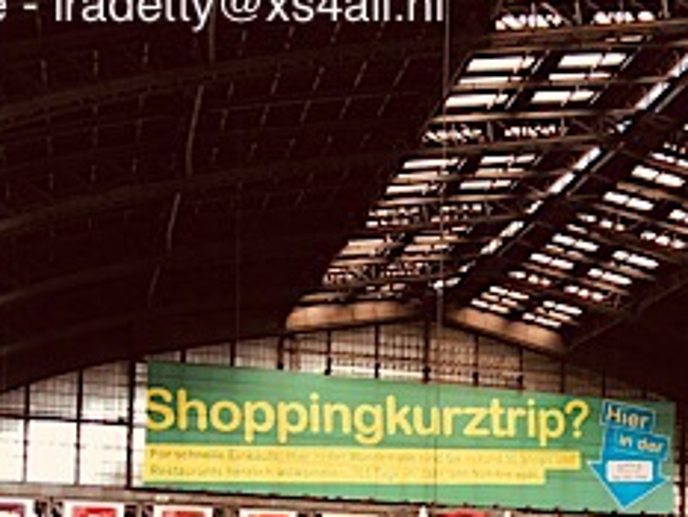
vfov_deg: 17.0
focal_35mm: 84
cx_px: 661
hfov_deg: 22.5
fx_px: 1670
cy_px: 586
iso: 25
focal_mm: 3.99
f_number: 1.8
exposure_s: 1/33
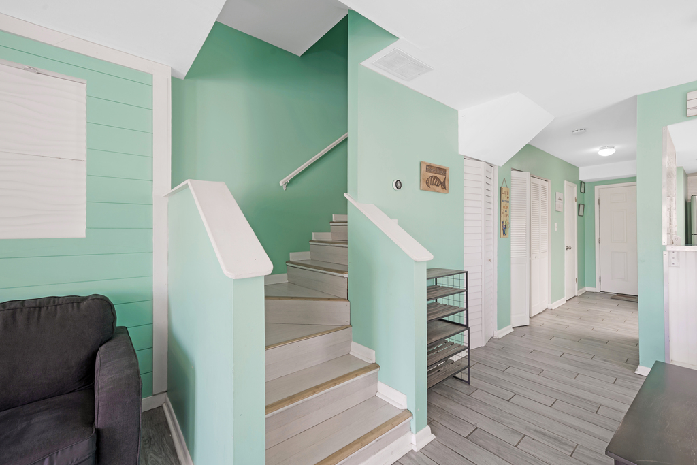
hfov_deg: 100.4
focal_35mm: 15
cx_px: 348
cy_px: 232
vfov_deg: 77.3
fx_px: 290
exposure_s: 1/10
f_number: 8
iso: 320
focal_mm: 15
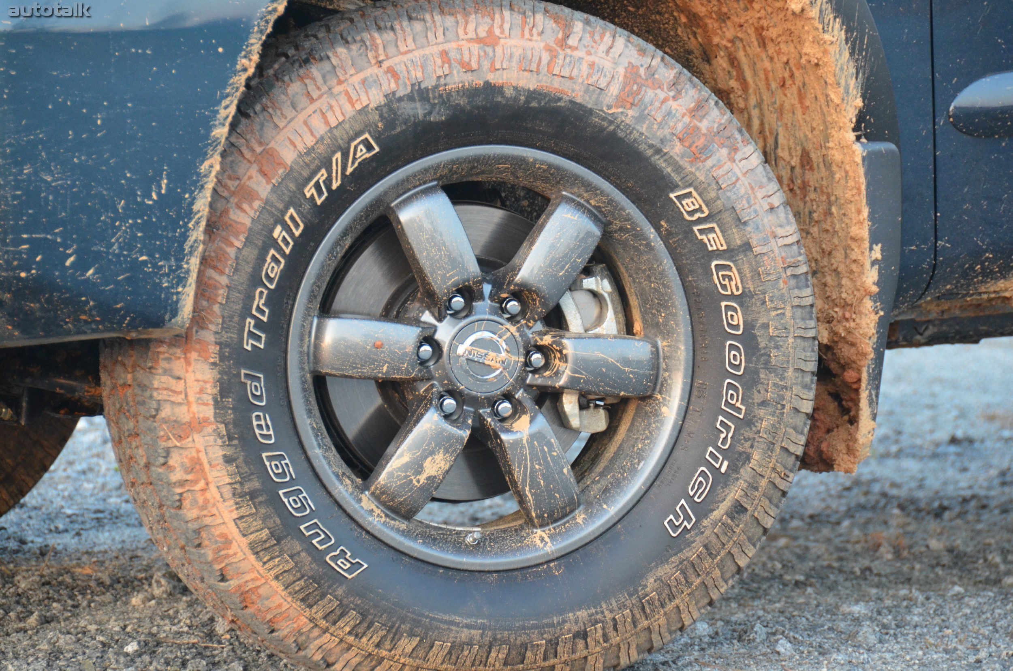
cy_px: 336
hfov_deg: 10.6
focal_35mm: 195
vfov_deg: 7.0
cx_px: 506
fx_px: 5476
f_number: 5.6
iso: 1600
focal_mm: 130
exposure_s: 1/60
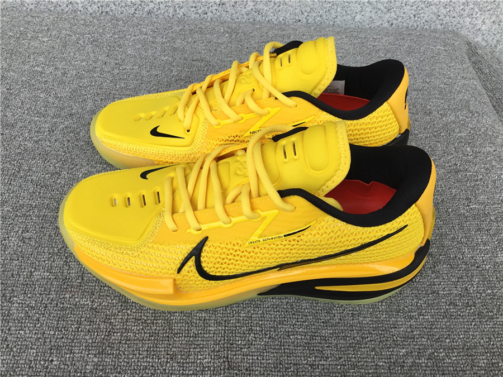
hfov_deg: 58.4
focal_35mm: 31
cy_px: 188
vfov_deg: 45.4
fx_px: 450
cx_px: 252
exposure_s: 1/338
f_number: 2.4
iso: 25
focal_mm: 3.3
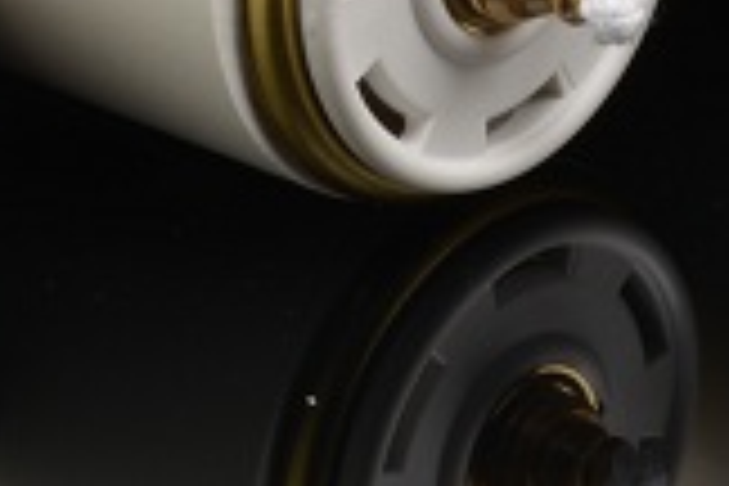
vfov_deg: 3.7
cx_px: 1300
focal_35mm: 371
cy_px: -601
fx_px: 7512
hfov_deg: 5.5
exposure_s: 1/125
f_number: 22
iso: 100
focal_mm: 60
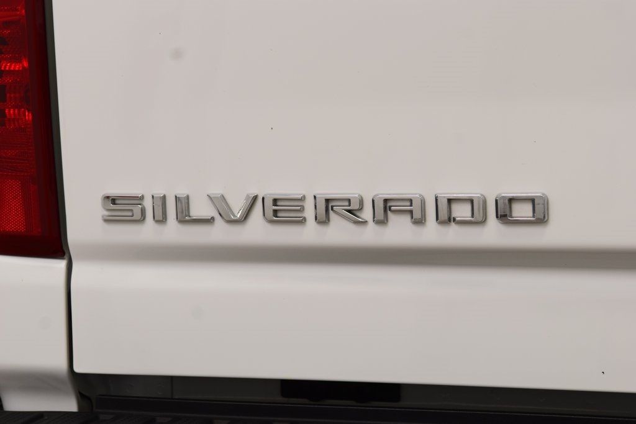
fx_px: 1855
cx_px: 318
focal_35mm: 105
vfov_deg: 13.0
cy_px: 212
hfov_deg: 19.5
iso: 450
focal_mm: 70
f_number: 7.1
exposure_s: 1/30
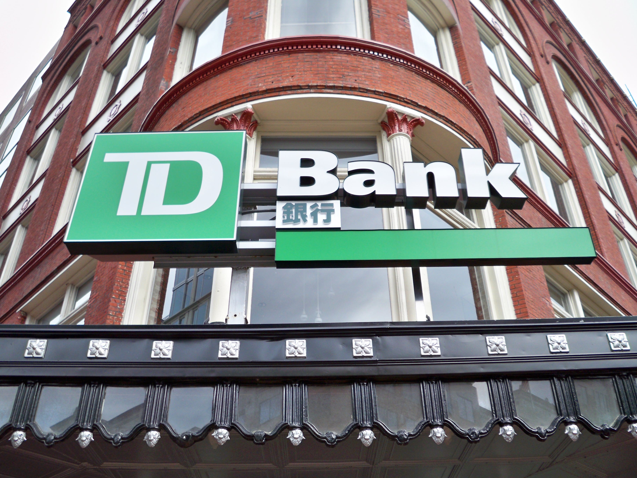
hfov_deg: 52.6
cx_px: 318
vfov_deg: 40.7
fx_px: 644
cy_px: 239
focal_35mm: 35
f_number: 3.1
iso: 64
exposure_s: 1/250
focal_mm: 6.3
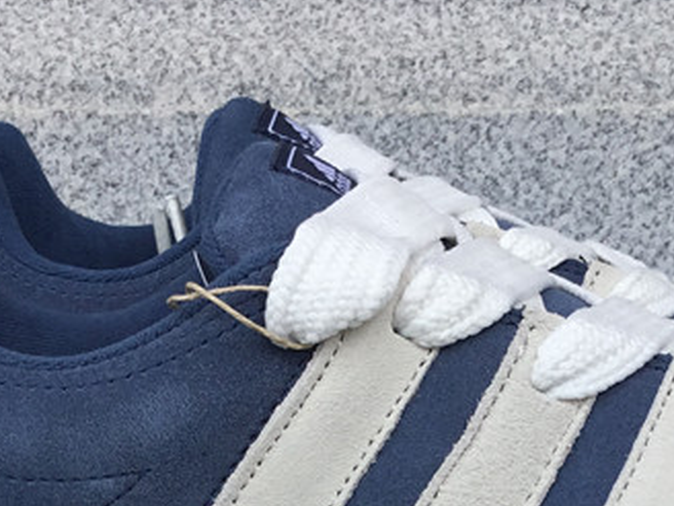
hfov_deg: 23.0
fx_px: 1655
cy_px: 663
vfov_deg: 16.4
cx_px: 403
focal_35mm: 85
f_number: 2.4
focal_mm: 3.3
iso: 25
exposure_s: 1/381
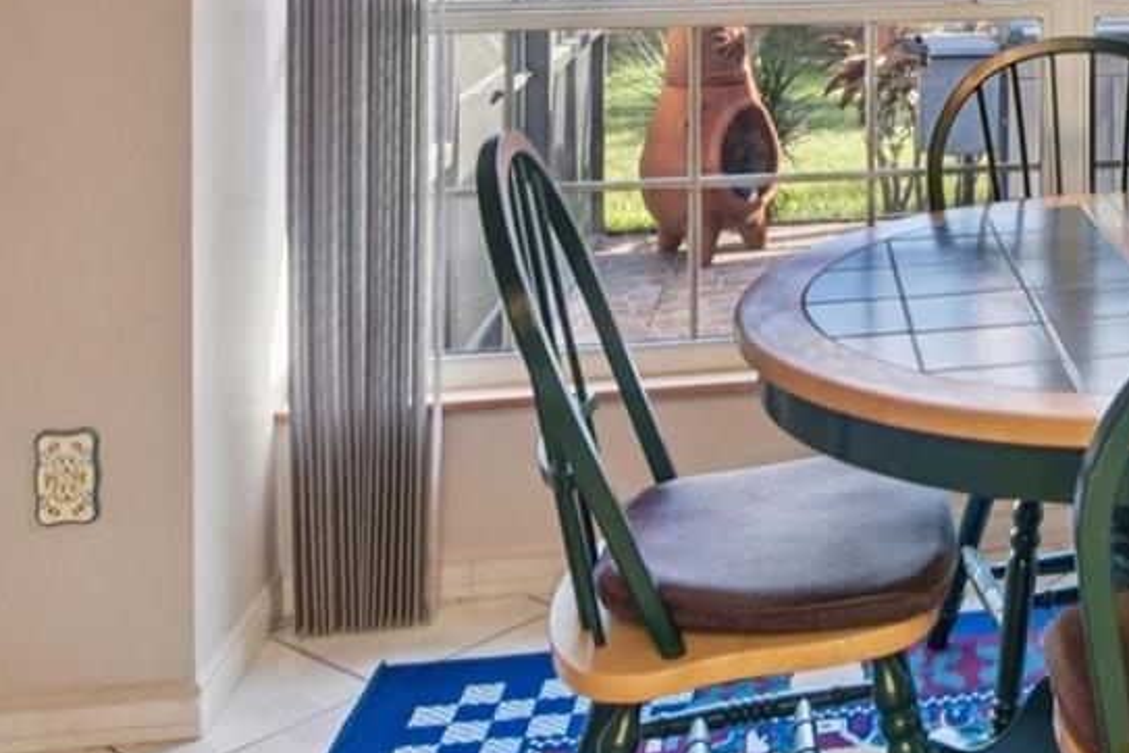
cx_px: 1243
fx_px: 1662
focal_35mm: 53
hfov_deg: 32.9
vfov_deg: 23.4
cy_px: -146
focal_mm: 18
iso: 400
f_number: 8
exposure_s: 1/20
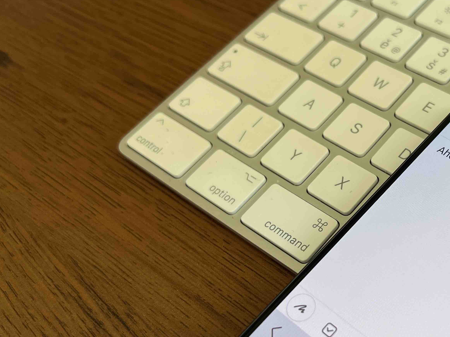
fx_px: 585
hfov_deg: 40.0
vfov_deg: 32.0
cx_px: 374
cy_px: 218
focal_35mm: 45
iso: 125
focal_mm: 5.7
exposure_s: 1/120
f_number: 1.5
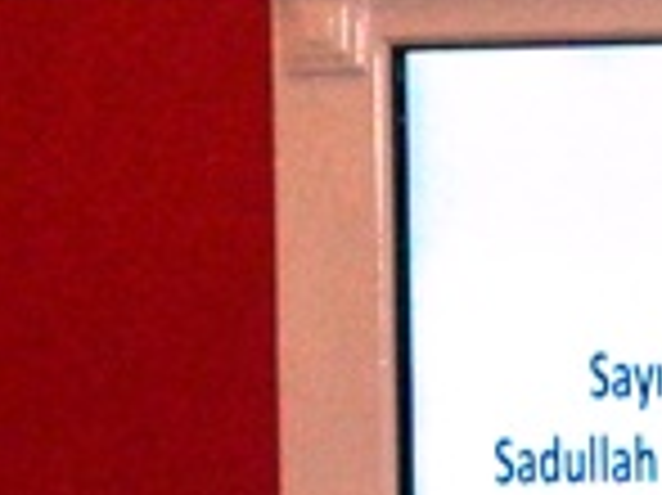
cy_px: -482
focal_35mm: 654
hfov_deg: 3.0
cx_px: 1000
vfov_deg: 2.3
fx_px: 12497
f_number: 4.9
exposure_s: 1/60
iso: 800
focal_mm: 27
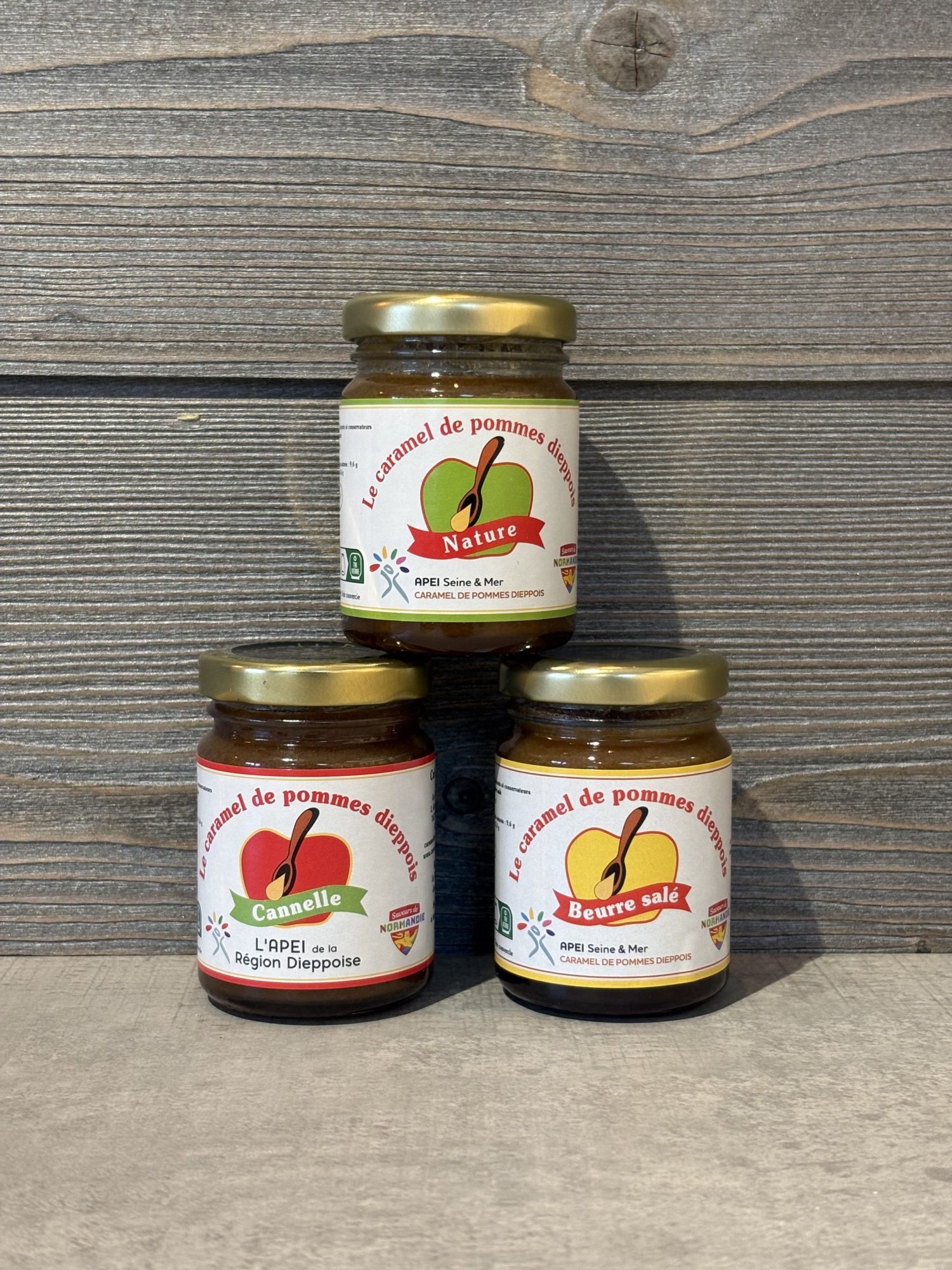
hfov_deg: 28.0
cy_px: 635
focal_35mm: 52
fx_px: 1907
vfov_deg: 36.8
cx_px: 476
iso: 100
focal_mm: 5.96
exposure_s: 1/50
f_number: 1.6
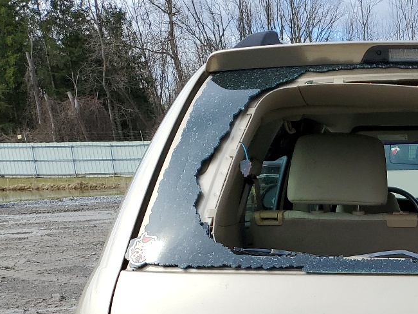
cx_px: 491
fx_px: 773
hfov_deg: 27.0
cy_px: 355
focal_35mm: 64
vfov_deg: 21.6
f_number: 1.5
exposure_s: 1/2500
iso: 50
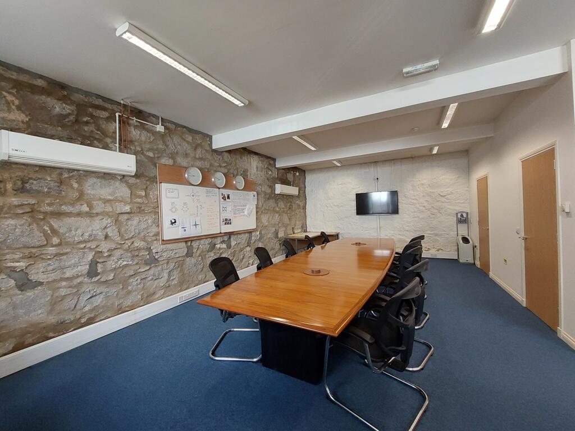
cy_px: 216
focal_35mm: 13
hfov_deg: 106.2
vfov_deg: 89.9
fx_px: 216
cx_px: 288
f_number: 2.2
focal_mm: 1.74
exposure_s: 1/50
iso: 320
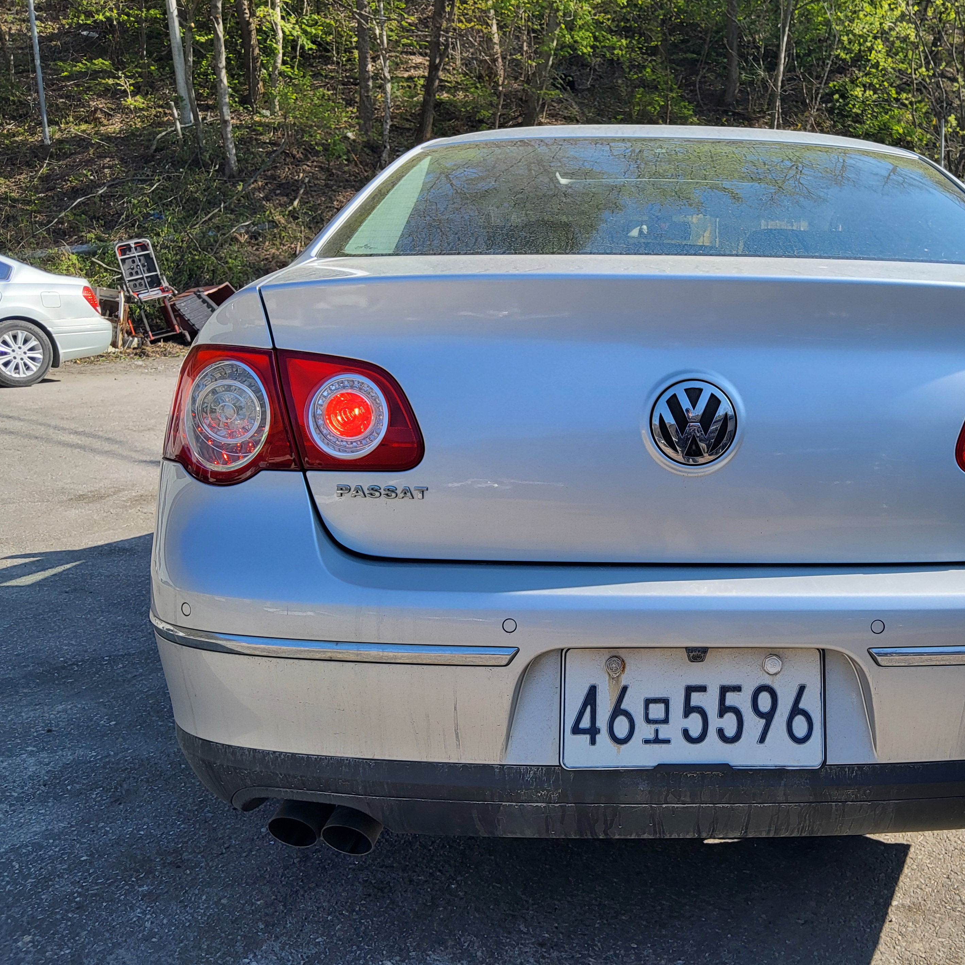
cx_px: 682
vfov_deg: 49.7
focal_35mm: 33
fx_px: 1041
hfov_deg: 48.4
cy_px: 480
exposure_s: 1/369
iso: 12
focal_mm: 3.98
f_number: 1.8
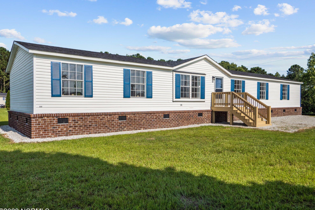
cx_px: 161
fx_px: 245
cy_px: 100
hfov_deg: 65.5
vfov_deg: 46.4
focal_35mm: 28
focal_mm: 13
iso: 200
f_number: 5.6
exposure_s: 1/2500
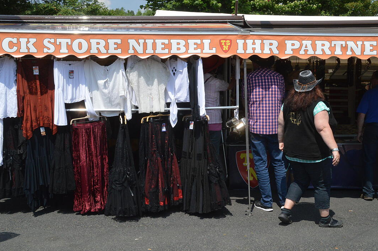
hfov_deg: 40.4
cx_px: 192
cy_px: 128
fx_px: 514
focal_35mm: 49
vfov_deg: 27.5
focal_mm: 32
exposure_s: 1/800
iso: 800
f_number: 14
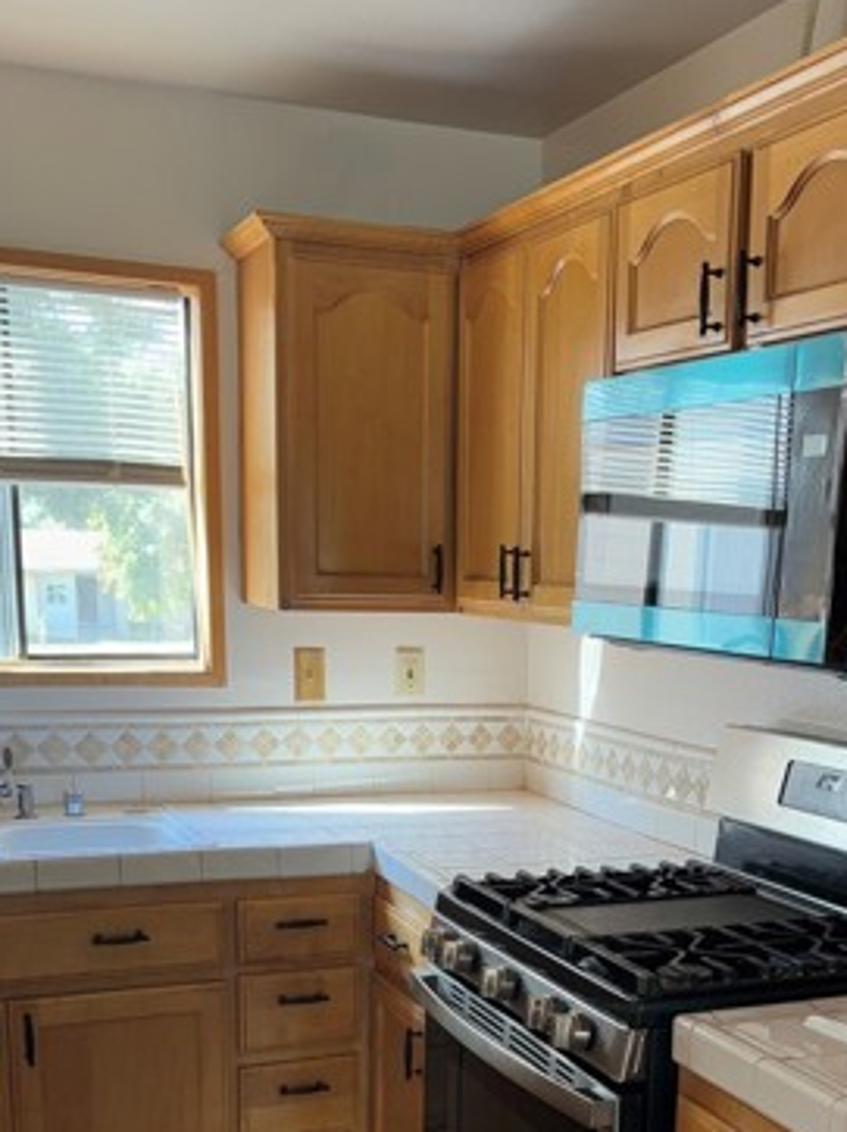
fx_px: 1503
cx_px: 513
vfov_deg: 39.7
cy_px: 894
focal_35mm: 46
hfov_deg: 31.4
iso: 125
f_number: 1.6
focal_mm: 5.96
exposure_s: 1/98
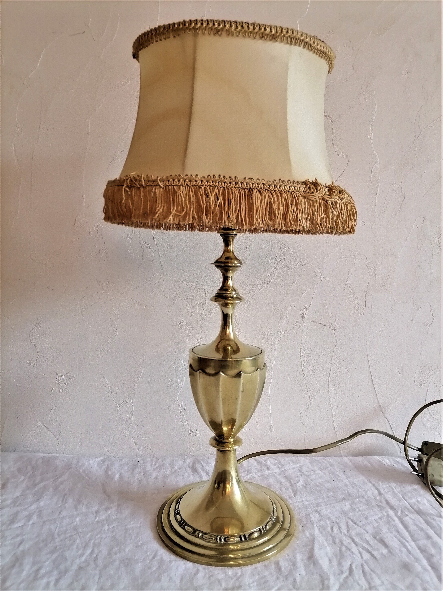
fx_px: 444
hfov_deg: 53.1
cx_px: 222
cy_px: 296
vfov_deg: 67.3
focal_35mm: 26
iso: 200
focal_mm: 5.4
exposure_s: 1/33.3
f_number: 1.8
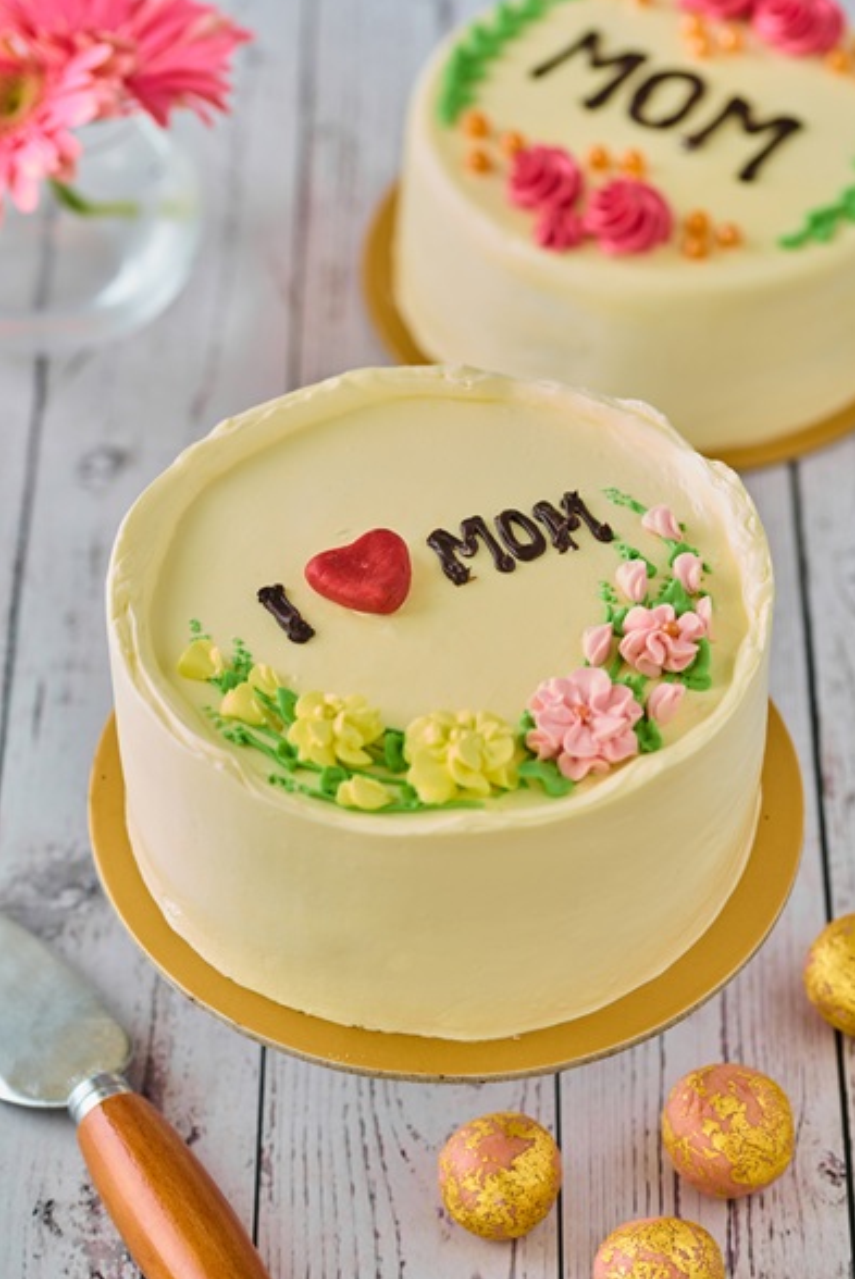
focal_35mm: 107
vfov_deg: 19.1
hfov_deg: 12.8
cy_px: 643
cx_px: 433
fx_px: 3805
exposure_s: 4
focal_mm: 105
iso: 31
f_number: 6.3
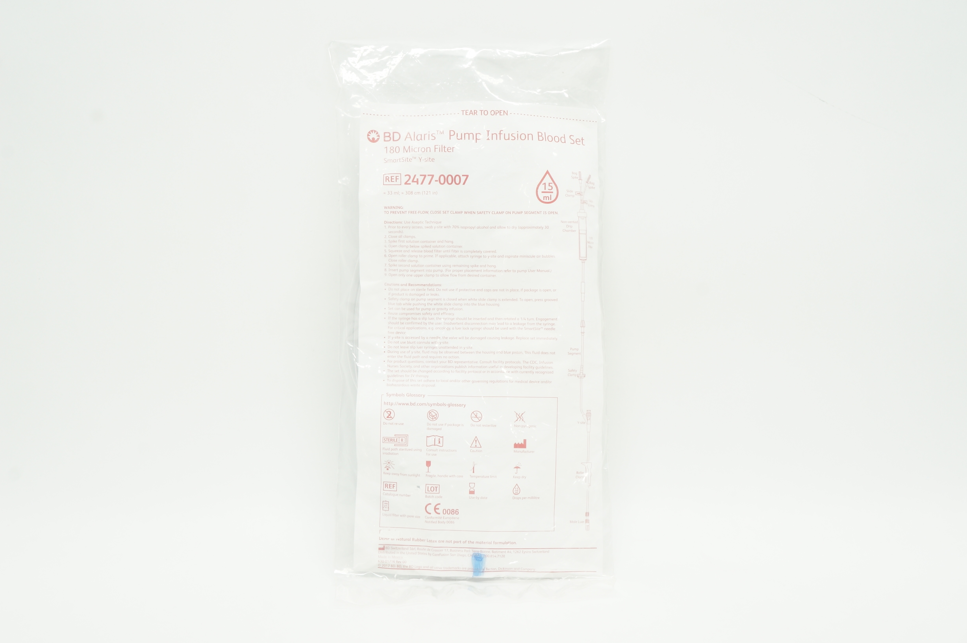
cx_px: 484
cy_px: 322
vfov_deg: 27.2
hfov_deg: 40.0
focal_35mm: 50
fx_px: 1328
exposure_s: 1/15
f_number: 11
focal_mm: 33
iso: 400
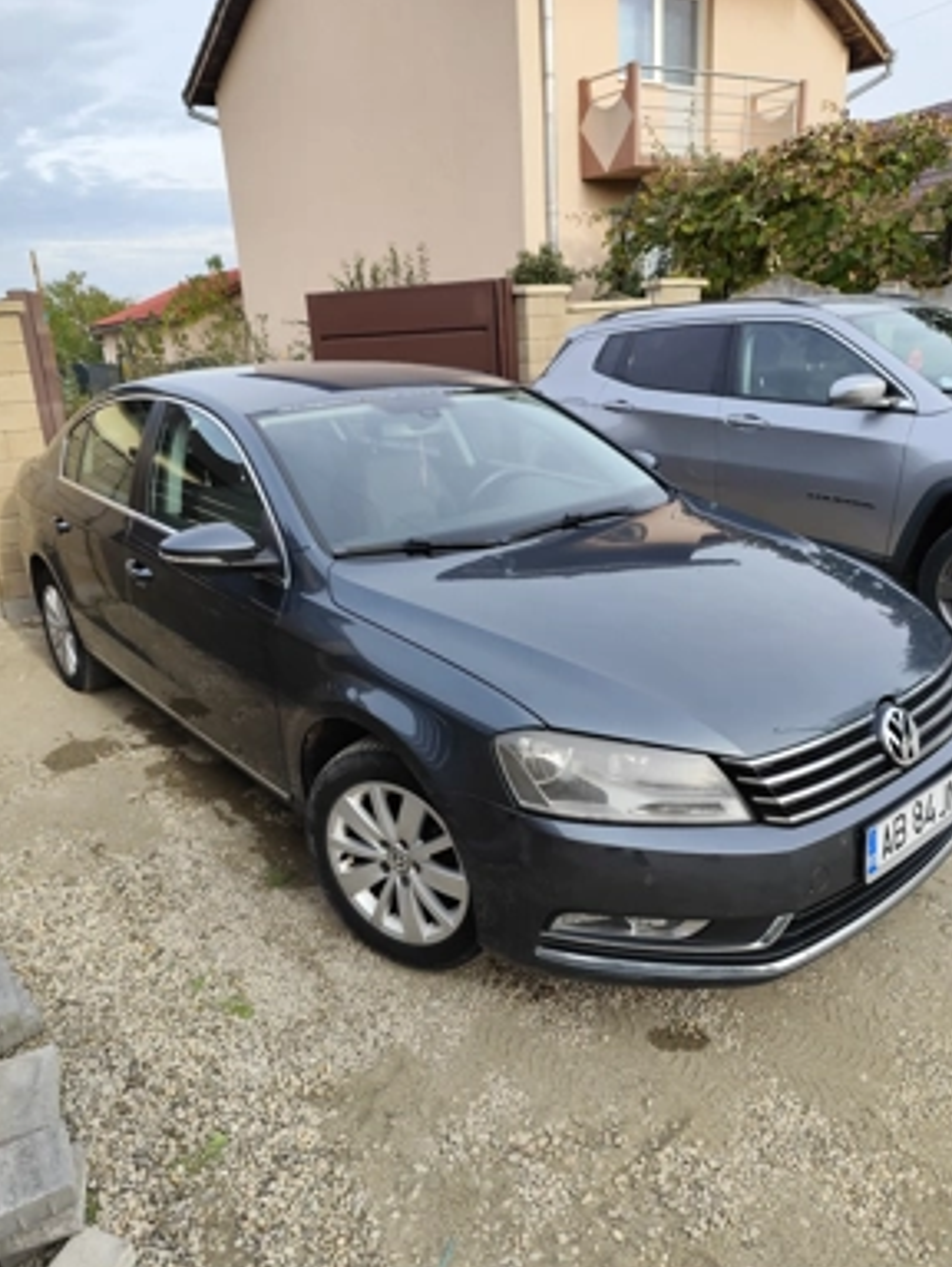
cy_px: 655
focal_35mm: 24
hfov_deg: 56.9
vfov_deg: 71.5
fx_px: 879
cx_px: 486
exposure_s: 1/417
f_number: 1.65
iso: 50
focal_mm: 6.19
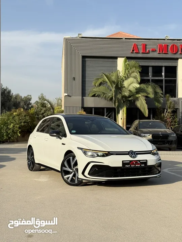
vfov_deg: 39.7
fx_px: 336
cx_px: 91
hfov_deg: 30.3
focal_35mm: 48
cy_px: 121
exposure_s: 1/3378
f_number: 1.78
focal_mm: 6.76
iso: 64
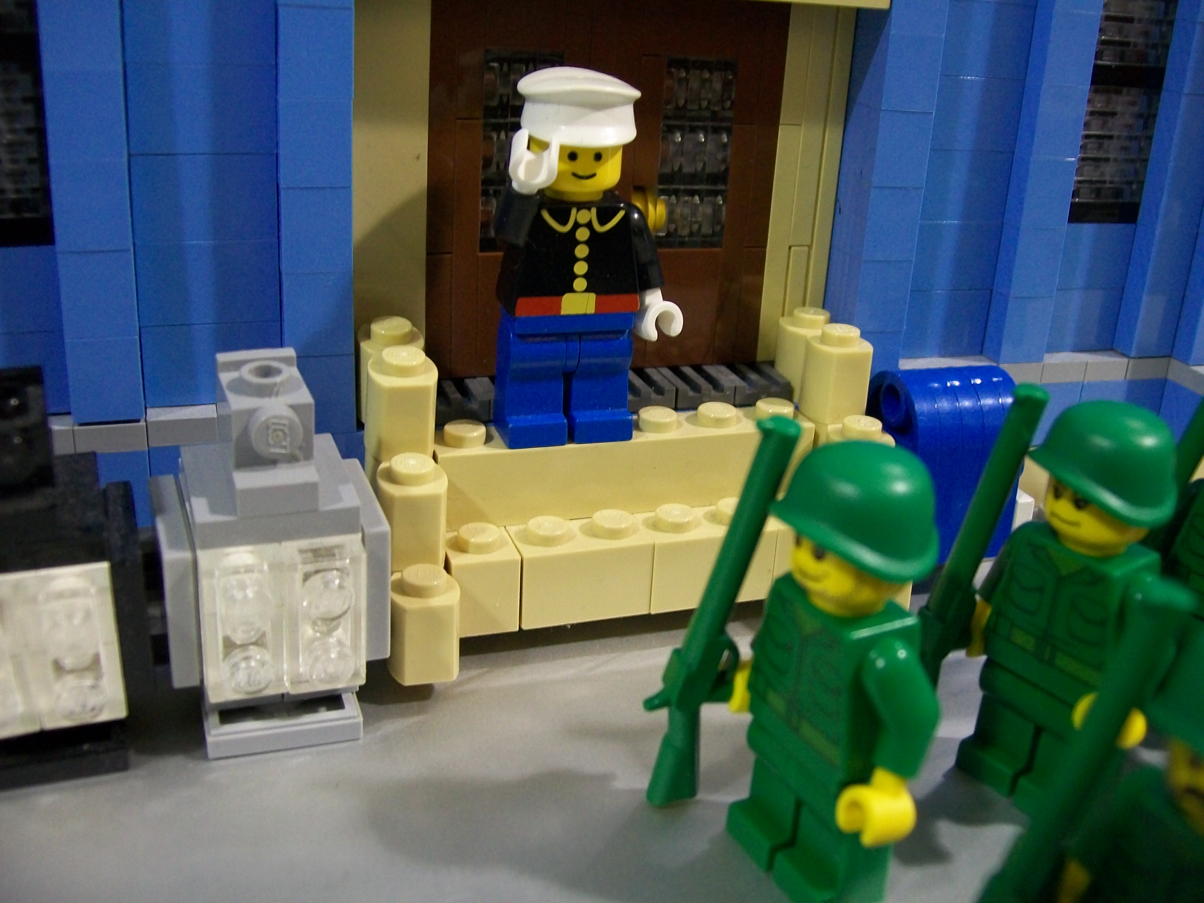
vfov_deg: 39.7
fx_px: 1252
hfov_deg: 51.4
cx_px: 602
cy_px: 452
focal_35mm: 36
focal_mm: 6
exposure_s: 1/10
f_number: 2.7
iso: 160
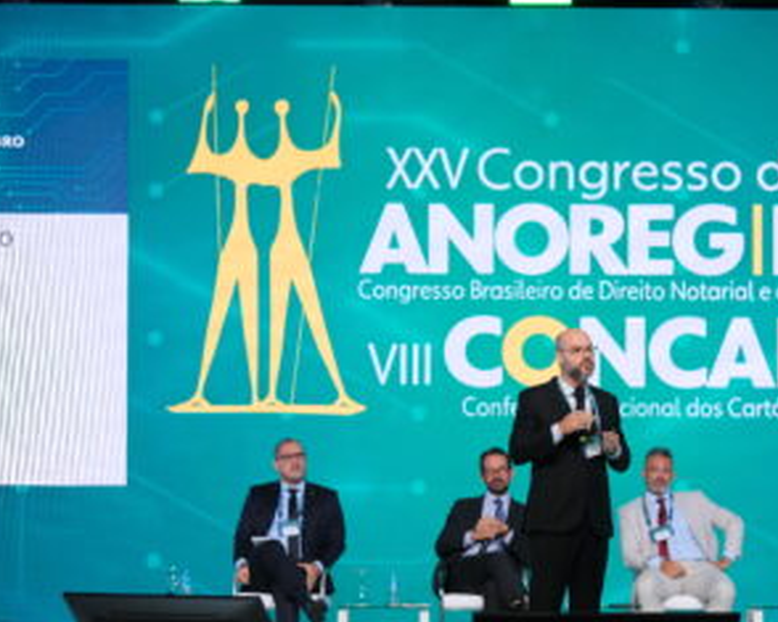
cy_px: 373
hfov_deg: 12.3
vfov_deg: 9.8
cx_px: 533
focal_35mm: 157
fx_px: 3614
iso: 1600
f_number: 1.4
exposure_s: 1/2000
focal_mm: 75
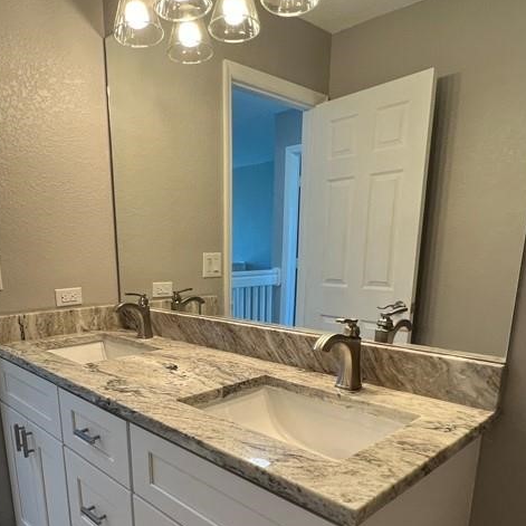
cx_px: 216
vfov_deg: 60.7
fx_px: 430
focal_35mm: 25
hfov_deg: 62.5
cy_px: 369
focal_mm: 1.57
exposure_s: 1/120
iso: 100
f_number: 1.8
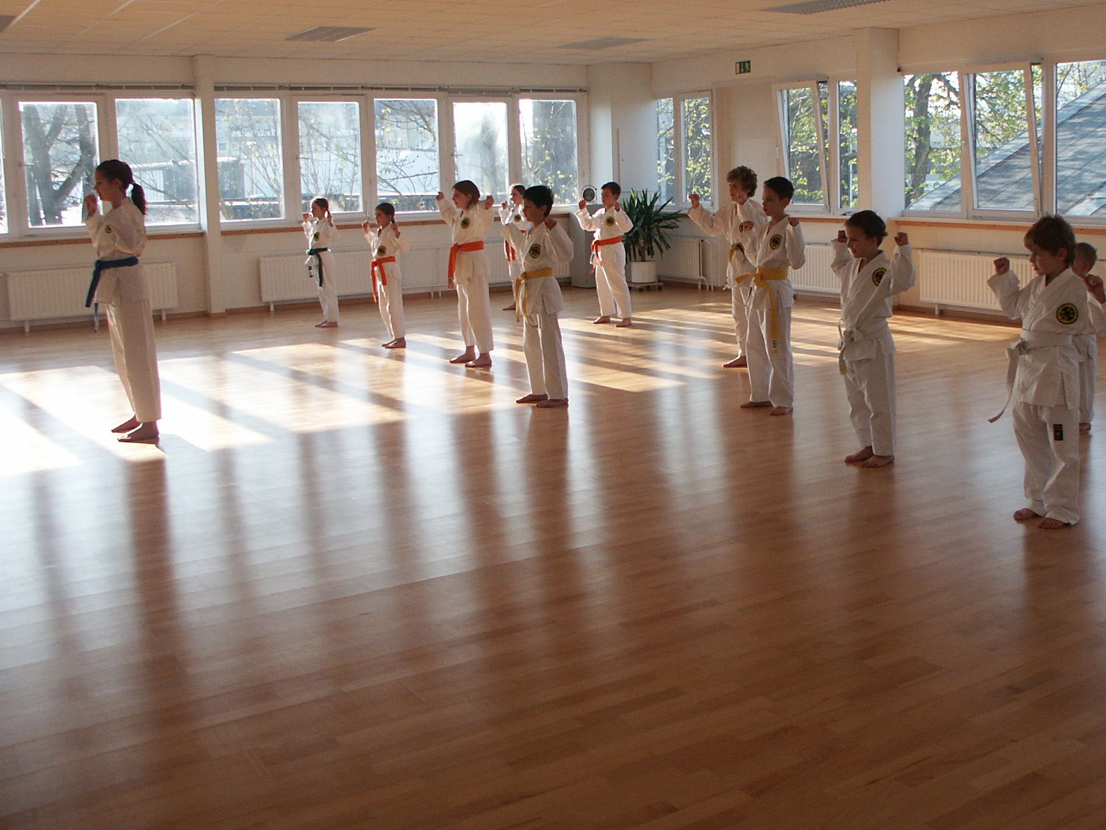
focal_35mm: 38
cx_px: 740
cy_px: 299
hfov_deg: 48.1
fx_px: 1214
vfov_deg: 37.4
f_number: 2.8
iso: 100
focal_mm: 7.21
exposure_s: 1/350
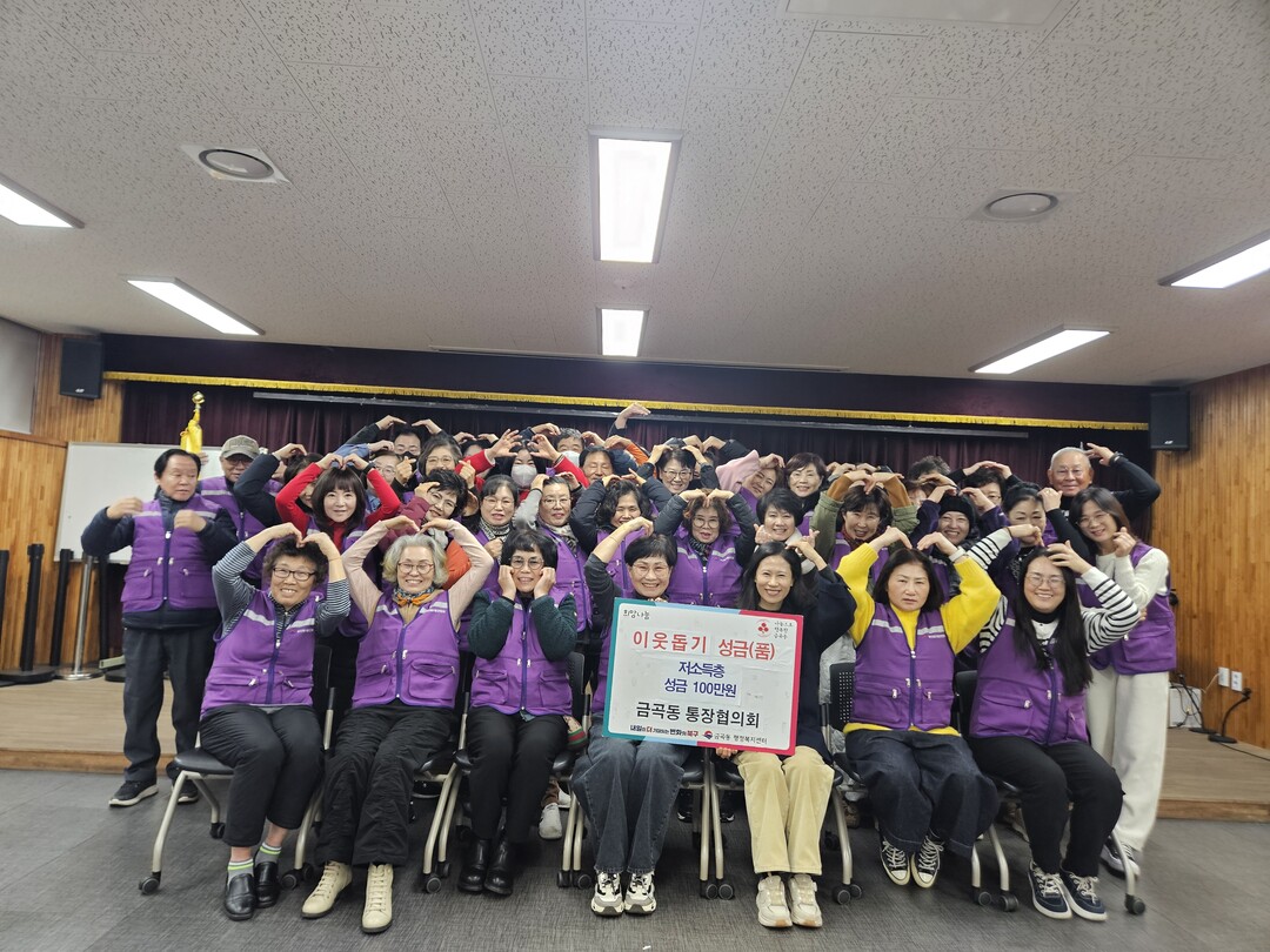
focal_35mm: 23
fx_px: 844
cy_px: 476
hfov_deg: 73.9
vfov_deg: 58.9
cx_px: 635
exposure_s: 1/120
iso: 320
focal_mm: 5.4
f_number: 1.8
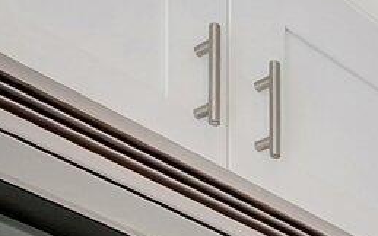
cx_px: 578
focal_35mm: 121
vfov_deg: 8.1
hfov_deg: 15.8
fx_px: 1247
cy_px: 841
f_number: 8
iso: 640
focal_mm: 10
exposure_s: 1/15
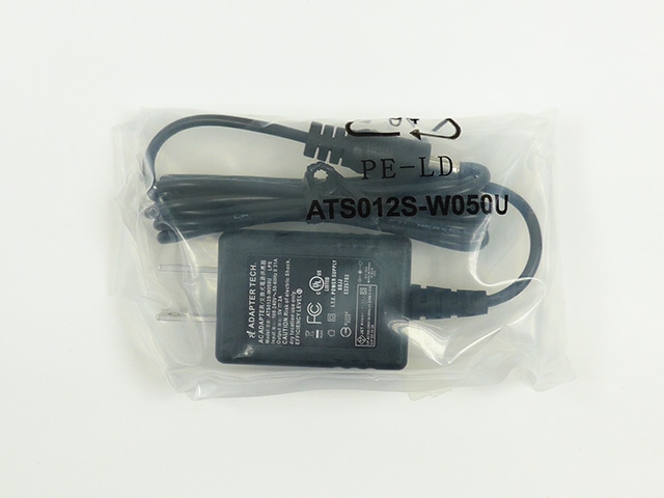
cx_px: 332
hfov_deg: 63.4
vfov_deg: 49.7
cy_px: 249
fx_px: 537
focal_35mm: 28
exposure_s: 1/250
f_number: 2.8
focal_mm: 6
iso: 80
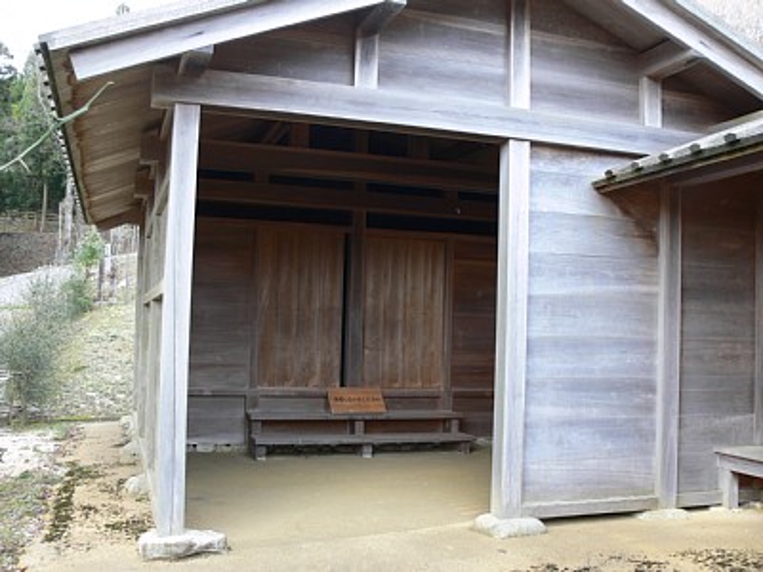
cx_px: 382
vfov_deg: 40.7
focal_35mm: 35
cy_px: 286
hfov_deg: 52.6
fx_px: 771
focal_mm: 7.4
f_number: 3.6
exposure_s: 1/60
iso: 80
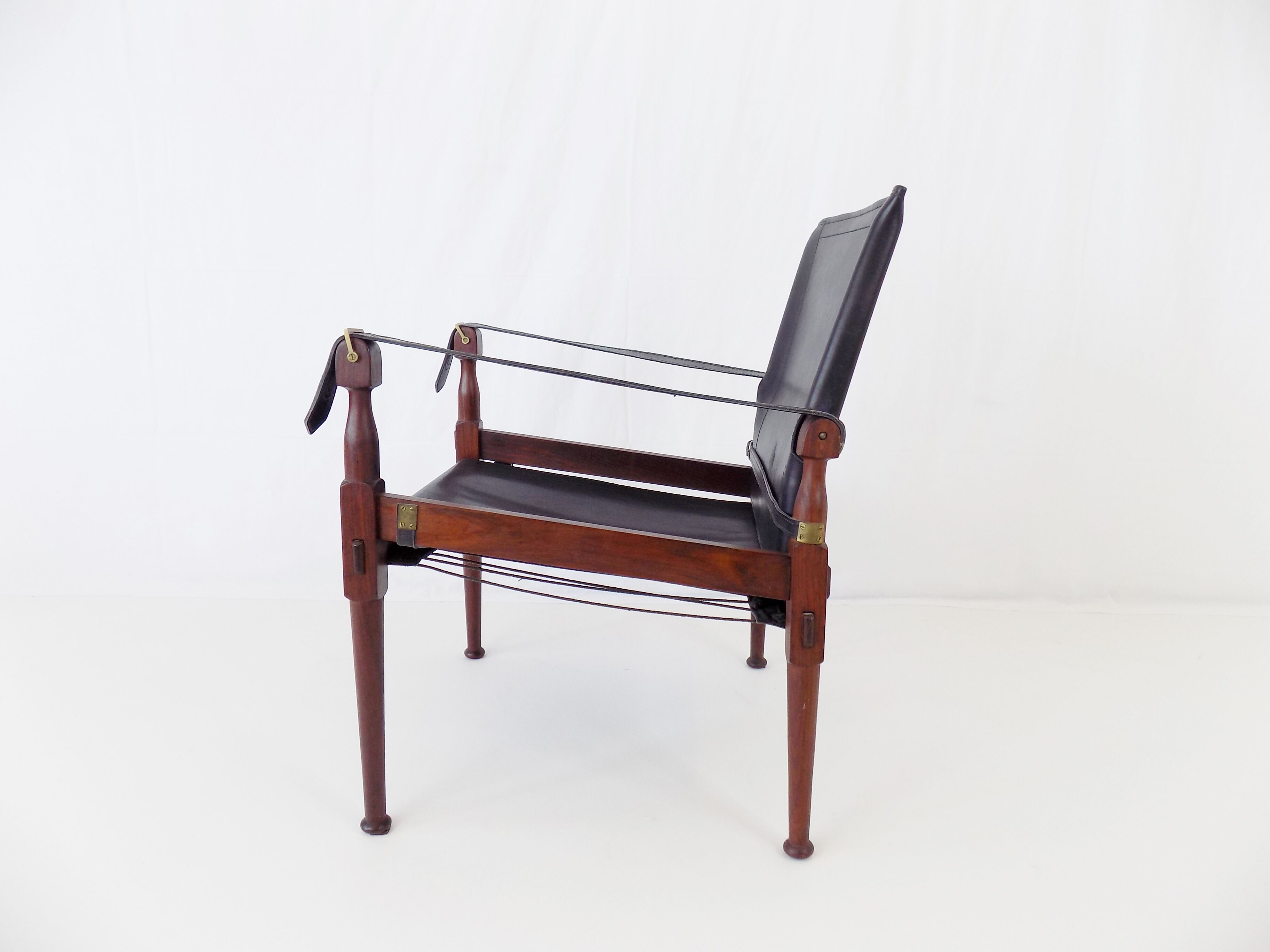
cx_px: 635
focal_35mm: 23
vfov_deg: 58.9
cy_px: 476
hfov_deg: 73.9
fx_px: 844
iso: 80
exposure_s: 1/50
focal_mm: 4
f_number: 3.1
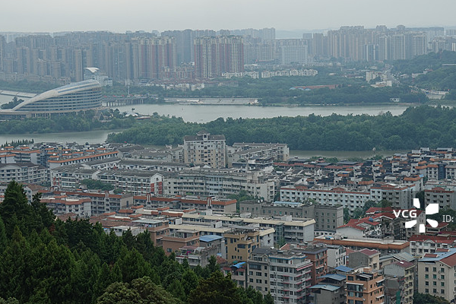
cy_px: 121
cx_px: 247
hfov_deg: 21.2
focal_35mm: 96
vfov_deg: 14.2
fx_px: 1216
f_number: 4
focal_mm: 26.37
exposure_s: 1/160
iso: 125
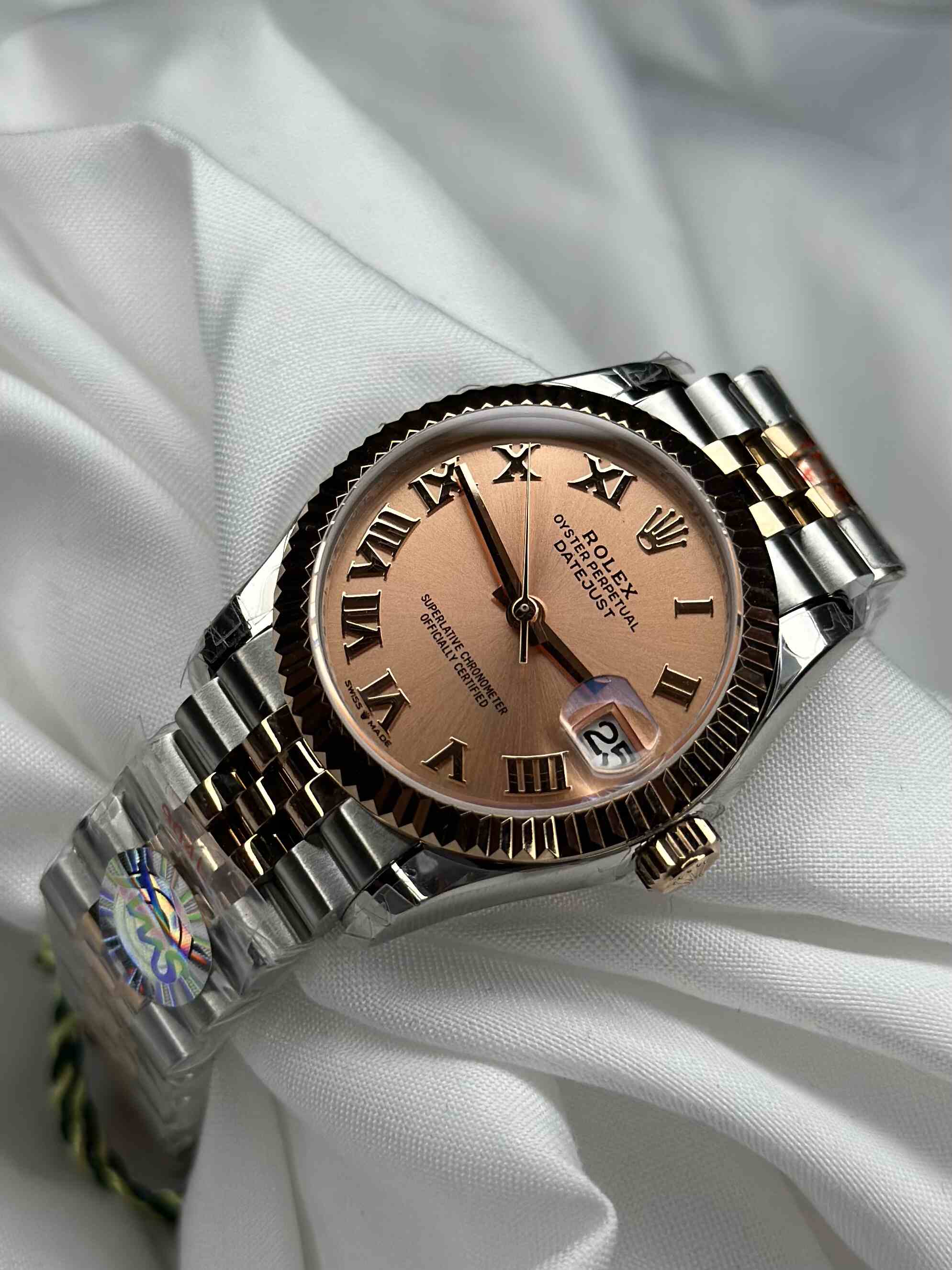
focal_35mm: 48
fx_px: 1760
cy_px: 635
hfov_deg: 30.3
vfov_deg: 39.7
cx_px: 476
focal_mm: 6.86
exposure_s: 1/1916
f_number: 1.78
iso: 100
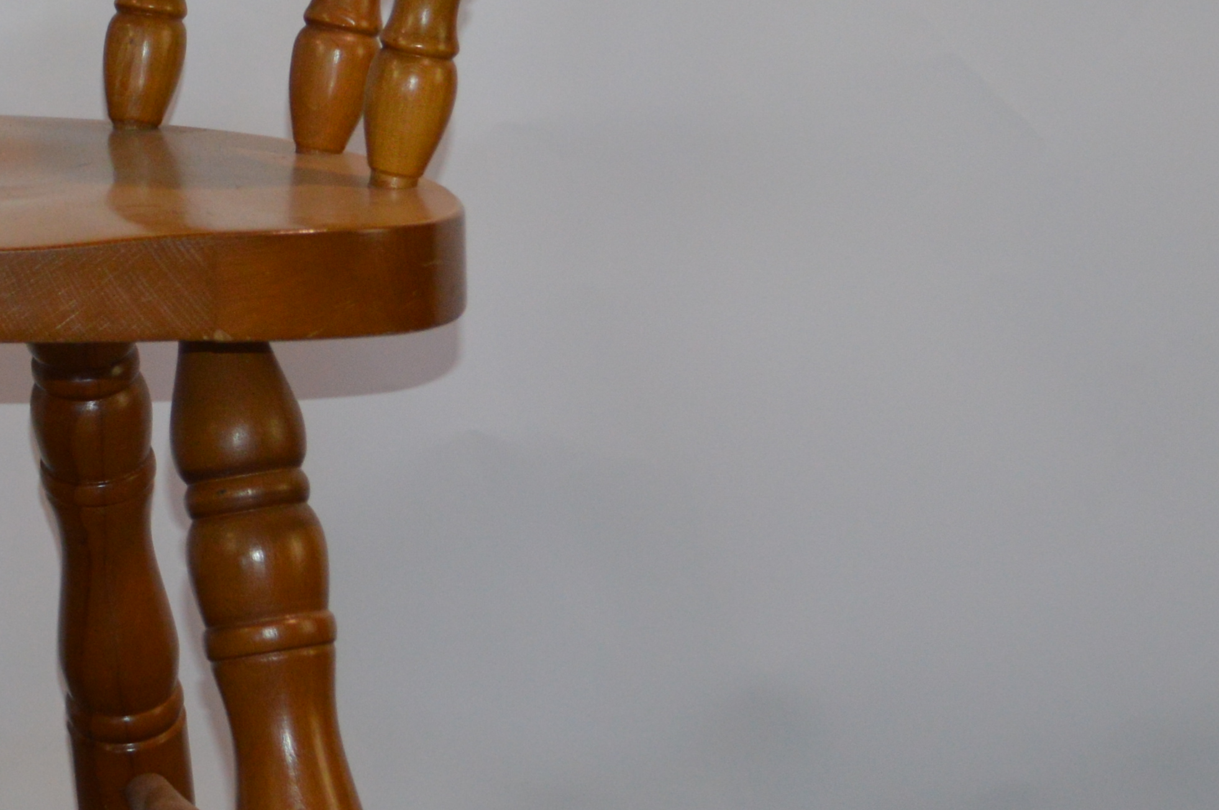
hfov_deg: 14.4
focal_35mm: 138
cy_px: 357
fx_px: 4668
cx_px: -266
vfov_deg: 9.9
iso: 560
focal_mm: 30
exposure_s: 1/60
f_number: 4.5
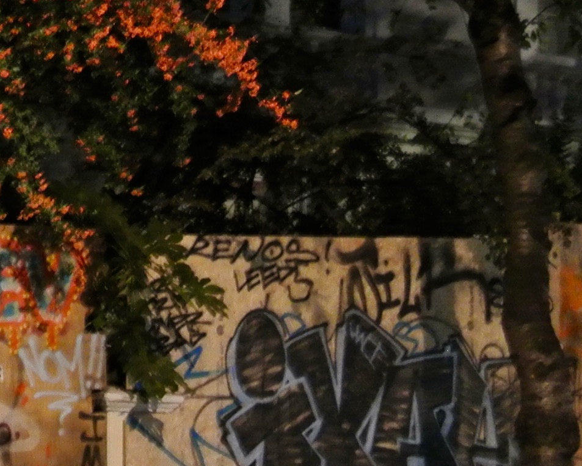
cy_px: 181
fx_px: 3222
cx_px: -376
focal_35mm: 187
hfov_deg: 9.9
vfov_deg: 8.3
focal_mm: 18.5
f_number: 2
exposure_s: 1/6
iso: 800
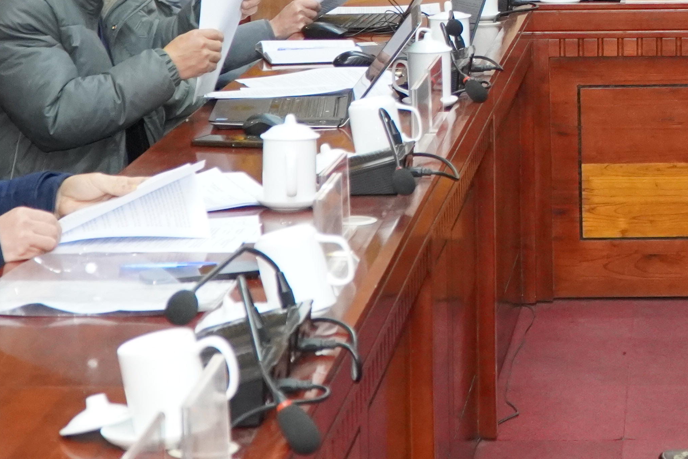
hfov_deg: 15.2
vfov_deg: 10.2
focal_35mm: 132
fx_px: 2523
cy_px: -80
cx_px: 704
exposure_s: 1/160
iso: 2500
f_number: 4
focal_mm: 30
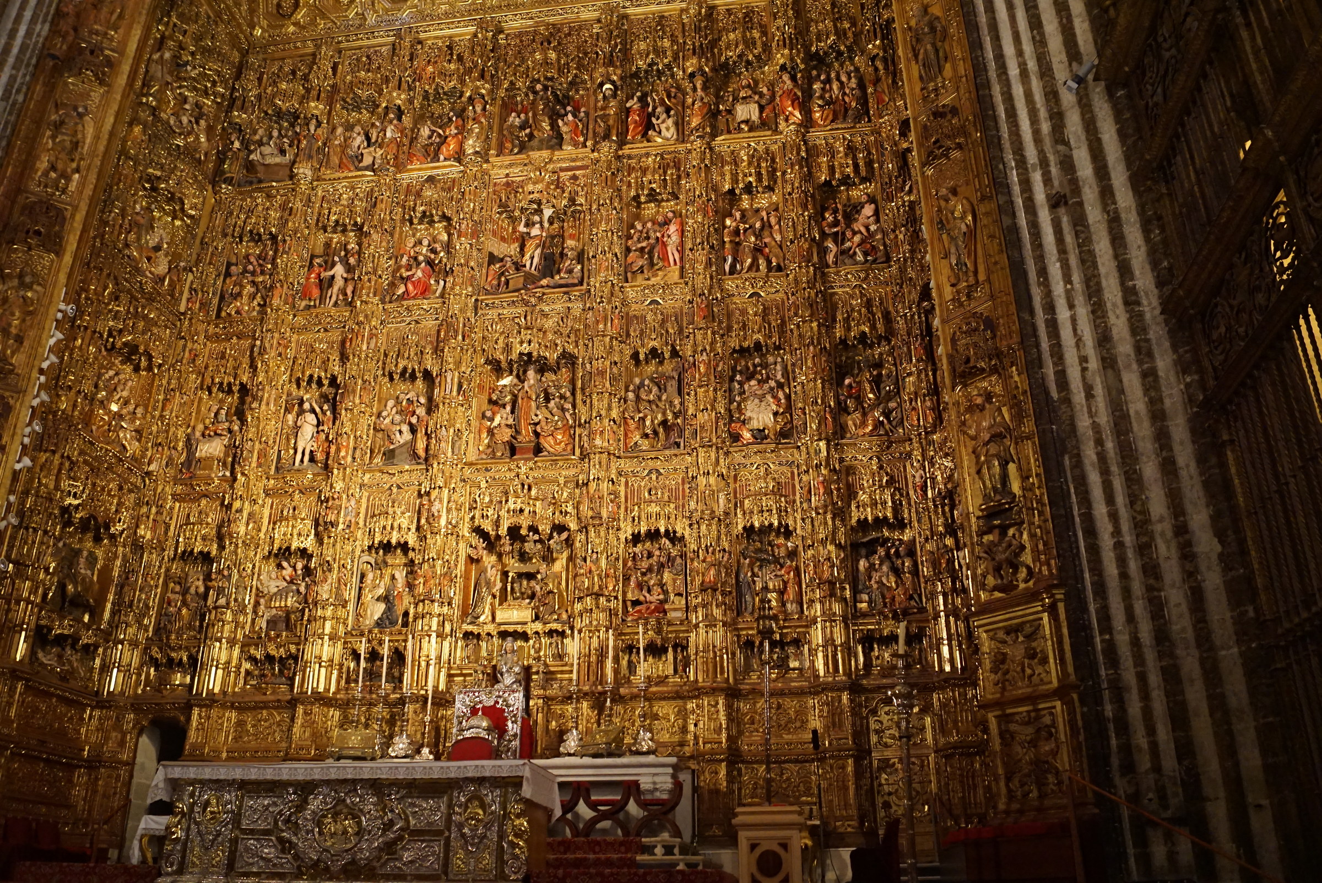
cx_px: 661
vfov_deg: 48.0
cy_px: 442
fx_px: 992
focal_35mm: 27
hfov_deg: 67.4
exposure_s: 1/80
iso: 3200
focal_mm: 18
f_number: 3.5
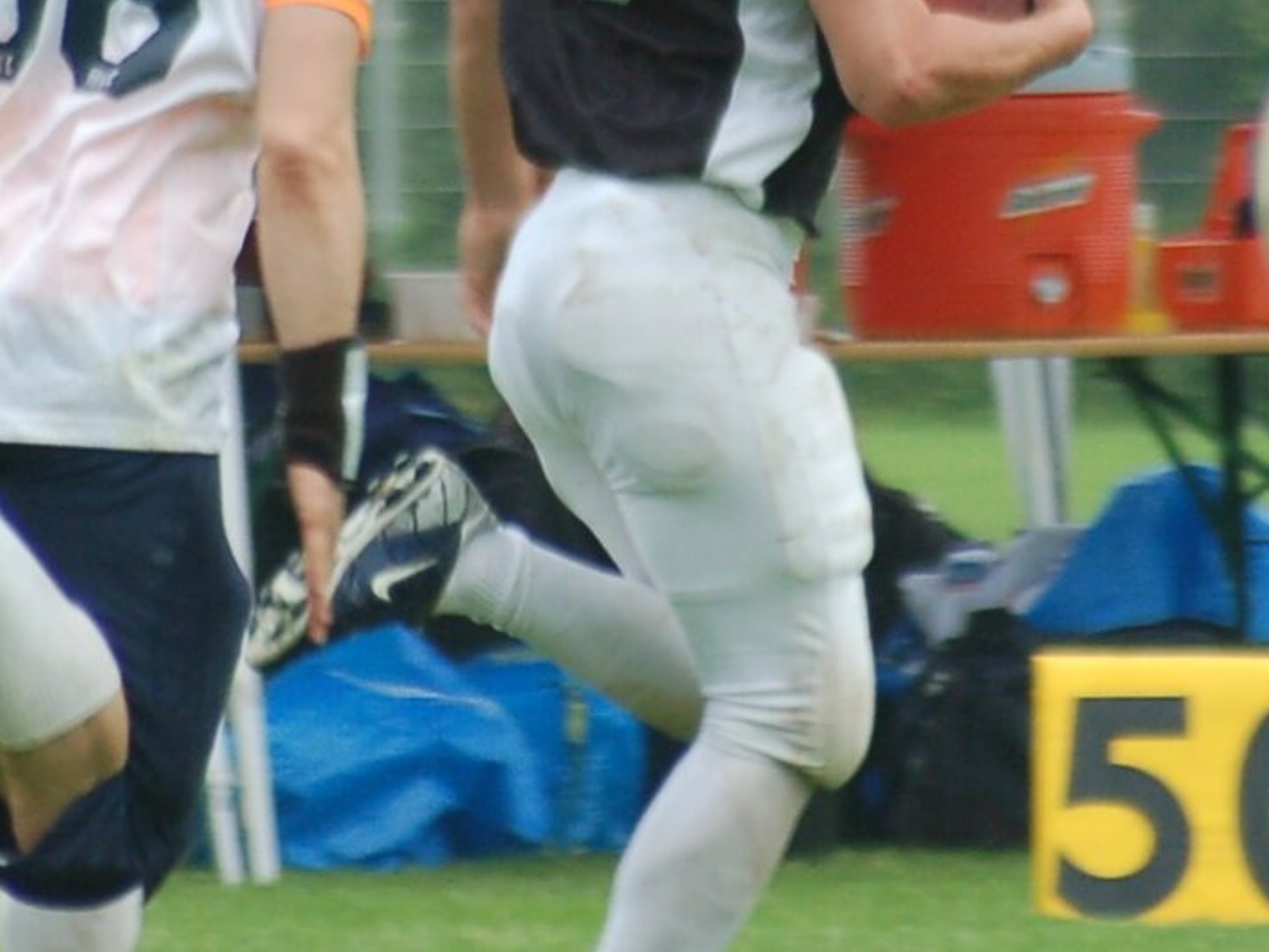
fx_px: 48875
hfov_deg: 1.5
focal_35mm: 1333
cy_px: 121
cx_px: 731
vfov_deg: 1.1
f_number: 5.6
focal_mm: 300
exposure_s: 1/500
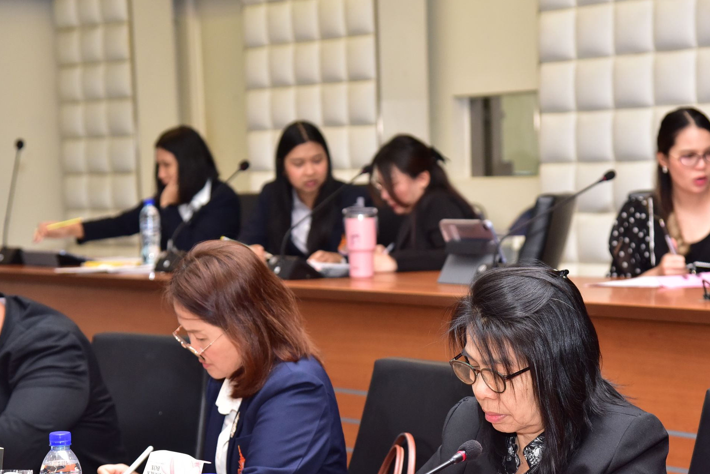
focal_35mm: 99
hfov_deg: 20.6
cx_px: 346
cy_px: 304
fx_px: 1953
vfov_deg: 13.8
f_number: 5
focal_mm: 75
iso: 2000
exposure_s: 1/100
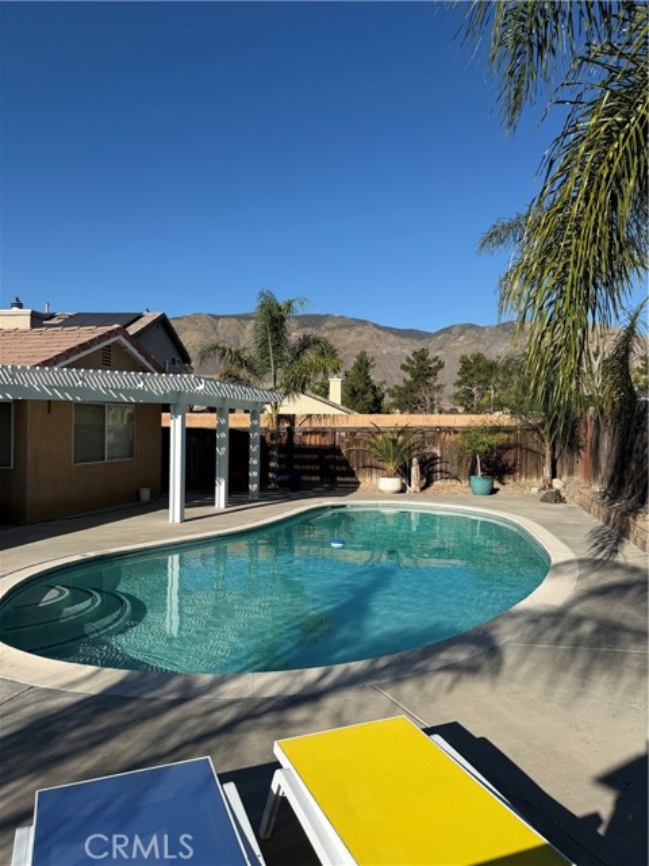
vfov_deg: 71.6
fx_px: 600
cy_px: 433
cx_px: 324
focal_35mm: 24
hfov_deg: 56.8
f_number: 1.78
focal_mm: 6.76
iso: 80
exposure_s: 1/6711
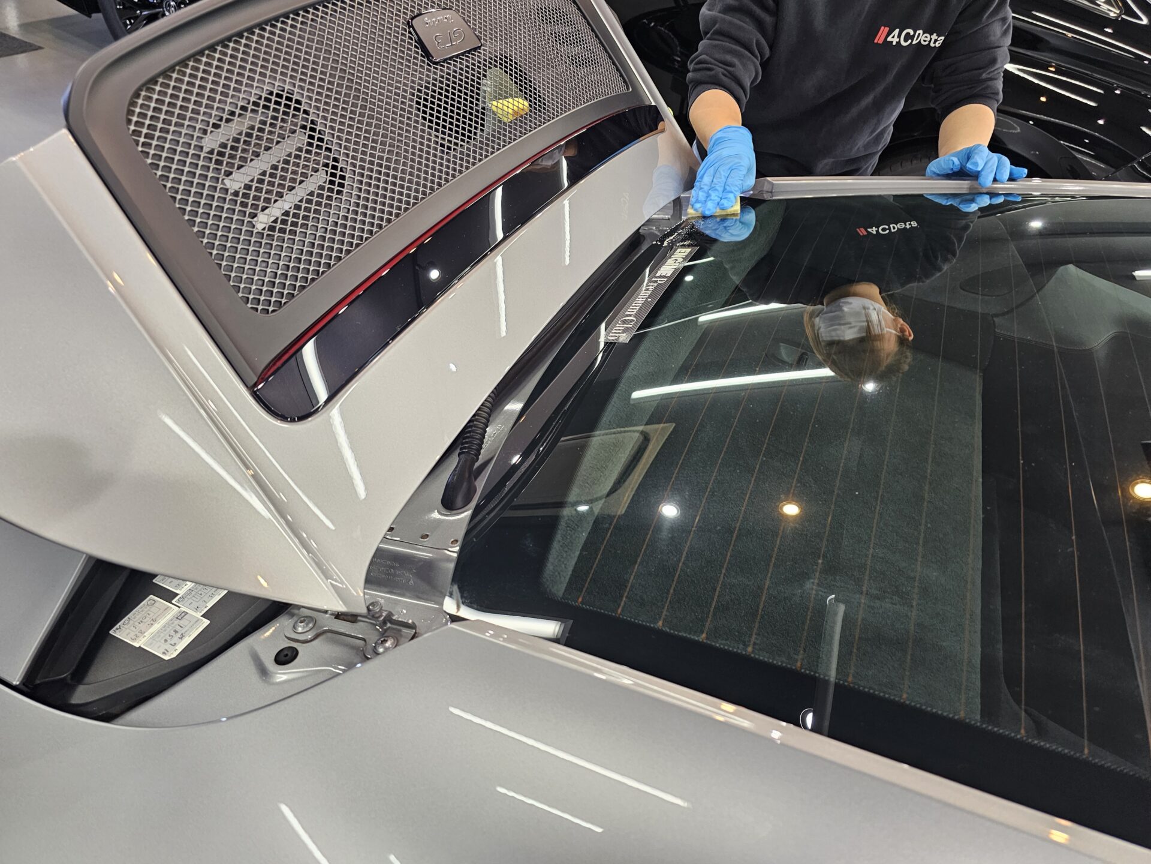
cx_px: 576
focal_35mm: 23
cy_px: 432
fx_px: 765
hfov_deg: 73.9
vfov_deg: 58.9
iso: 125
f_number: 1.7
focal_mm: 6.3
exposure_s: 1/100
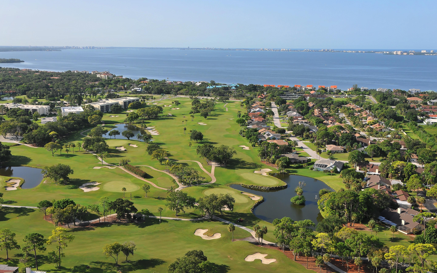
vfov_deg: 33.6
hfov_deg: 51.5
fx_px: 453
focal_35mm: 38
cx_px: 221
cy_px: 133
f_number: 9
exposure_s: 1/320
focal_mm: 24
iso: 250
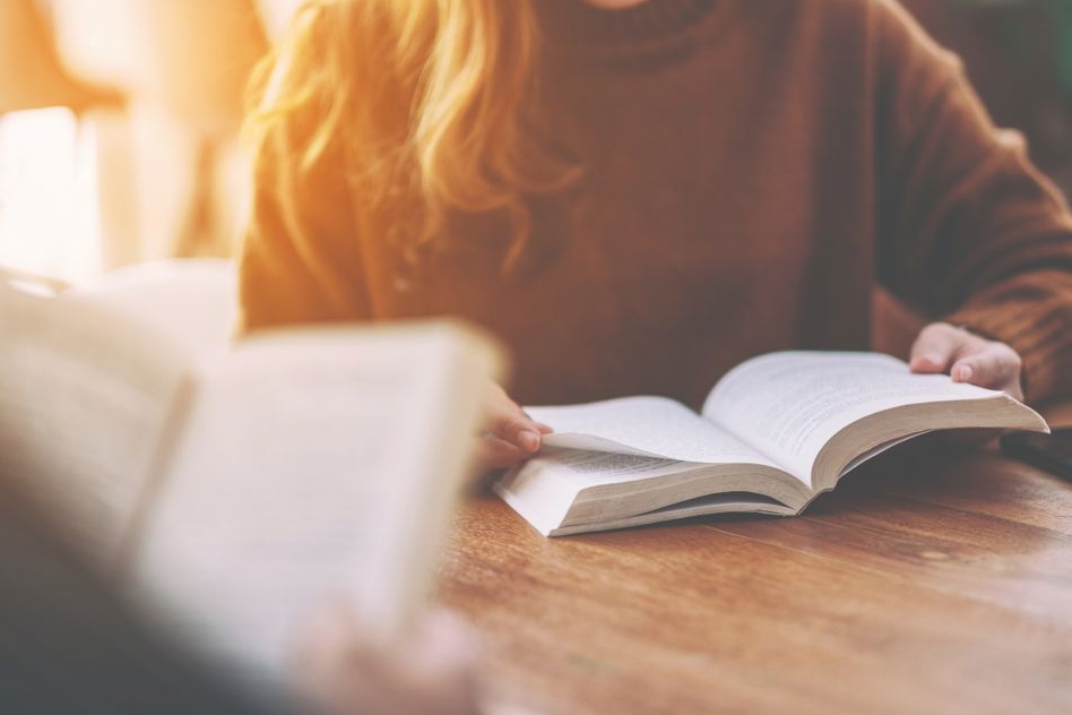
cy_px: 363
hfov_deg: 21.9
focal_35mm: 93
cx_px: 574
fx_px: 2769
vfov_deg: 14.7
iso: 200
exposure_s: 1/400
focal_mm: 56
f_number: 1.2
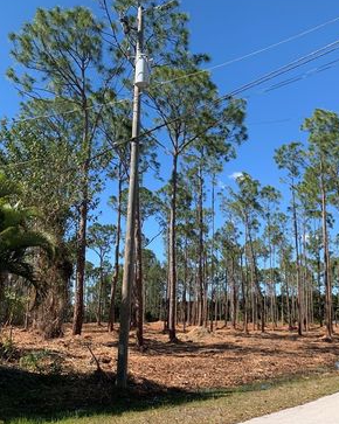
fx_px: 439
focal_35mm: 35
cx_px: 216
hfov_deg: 41.8
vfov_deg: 51.5
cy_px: 206
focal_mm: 4.25
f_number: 1.8
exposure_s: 1/1387
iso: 25
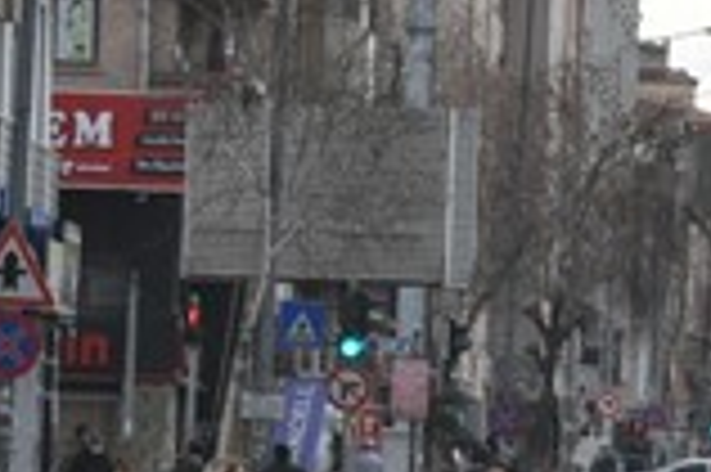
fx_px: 12805
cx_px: 212
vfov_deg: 2.1
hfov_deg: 3.2
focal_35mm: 649
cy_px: 459
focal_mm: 105
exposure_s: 1/1000
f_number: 8
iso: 800
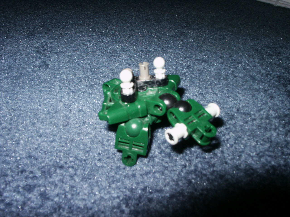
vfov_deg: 40.7
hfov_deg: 52.6
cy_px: 108
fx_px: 293
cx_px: 145
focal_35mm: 35
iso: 200
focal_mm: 7.18
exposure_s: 1/45
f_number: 6.7
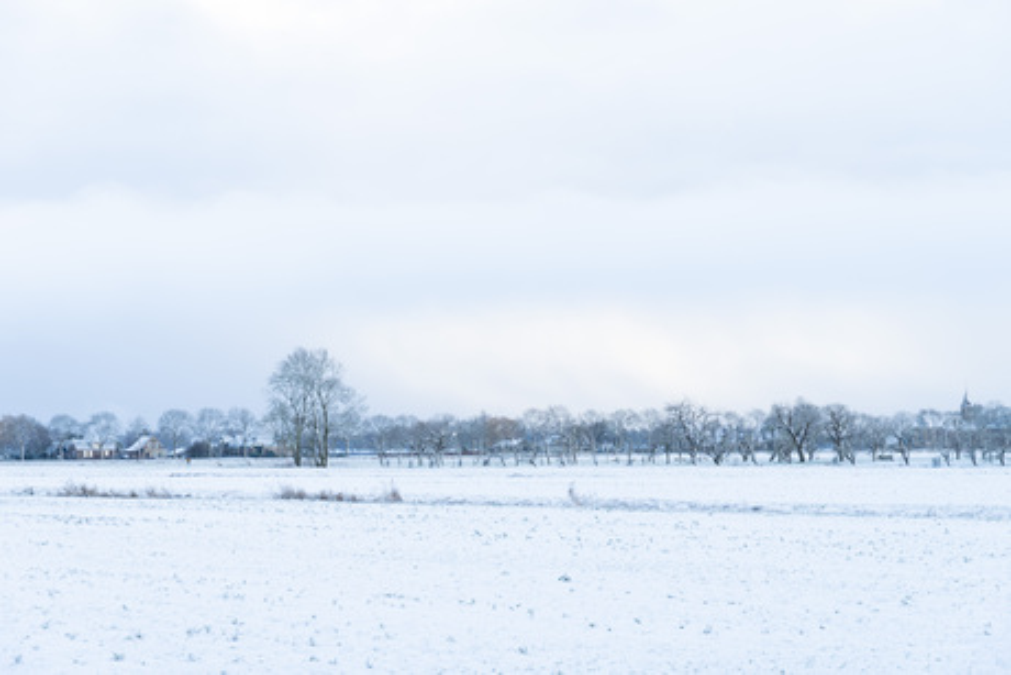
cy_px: 338
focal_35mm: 88
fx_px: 2486
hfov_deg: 23.0
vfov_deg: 15.5
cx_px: 506
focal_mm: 59
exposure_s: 1/125
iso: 160
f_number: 6.3
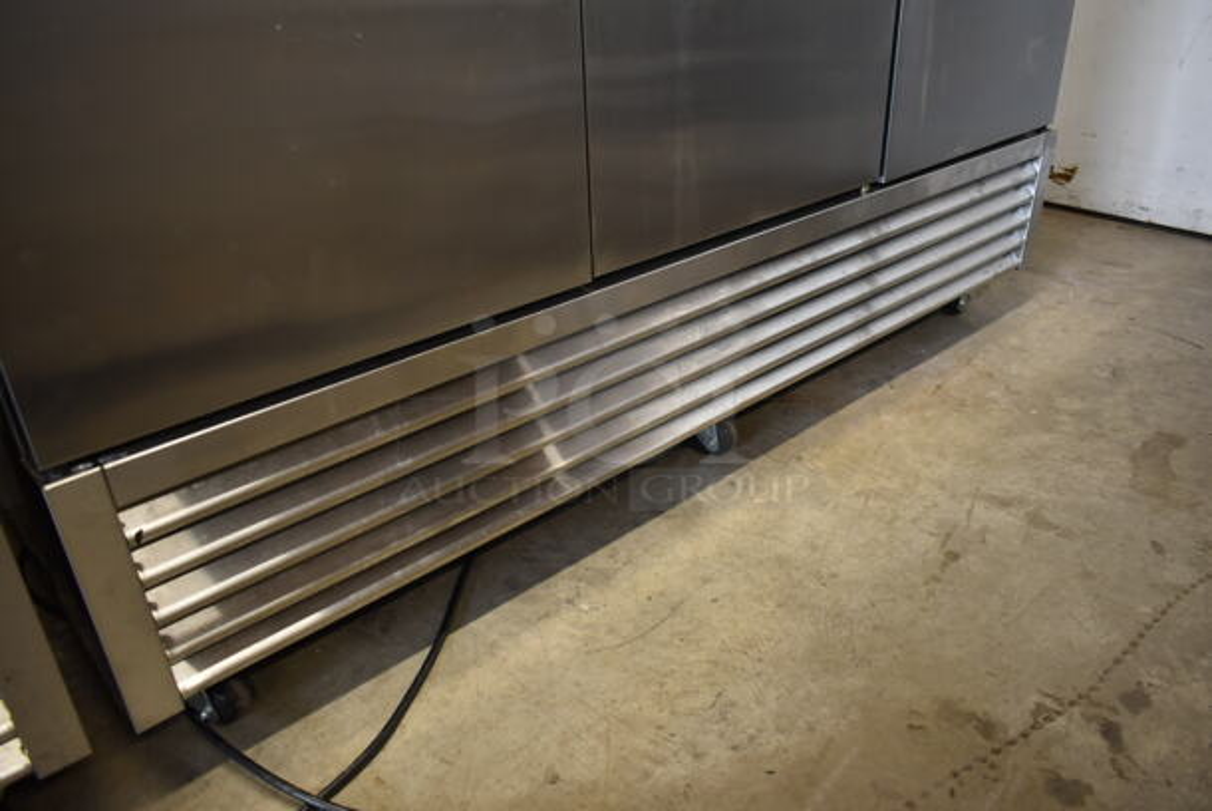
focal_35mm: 27
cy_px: 406
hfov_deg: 67.3
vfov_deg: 48.0
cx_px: 606
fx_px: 910
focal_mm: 18
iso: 640
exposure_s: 1/30
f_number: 3.5
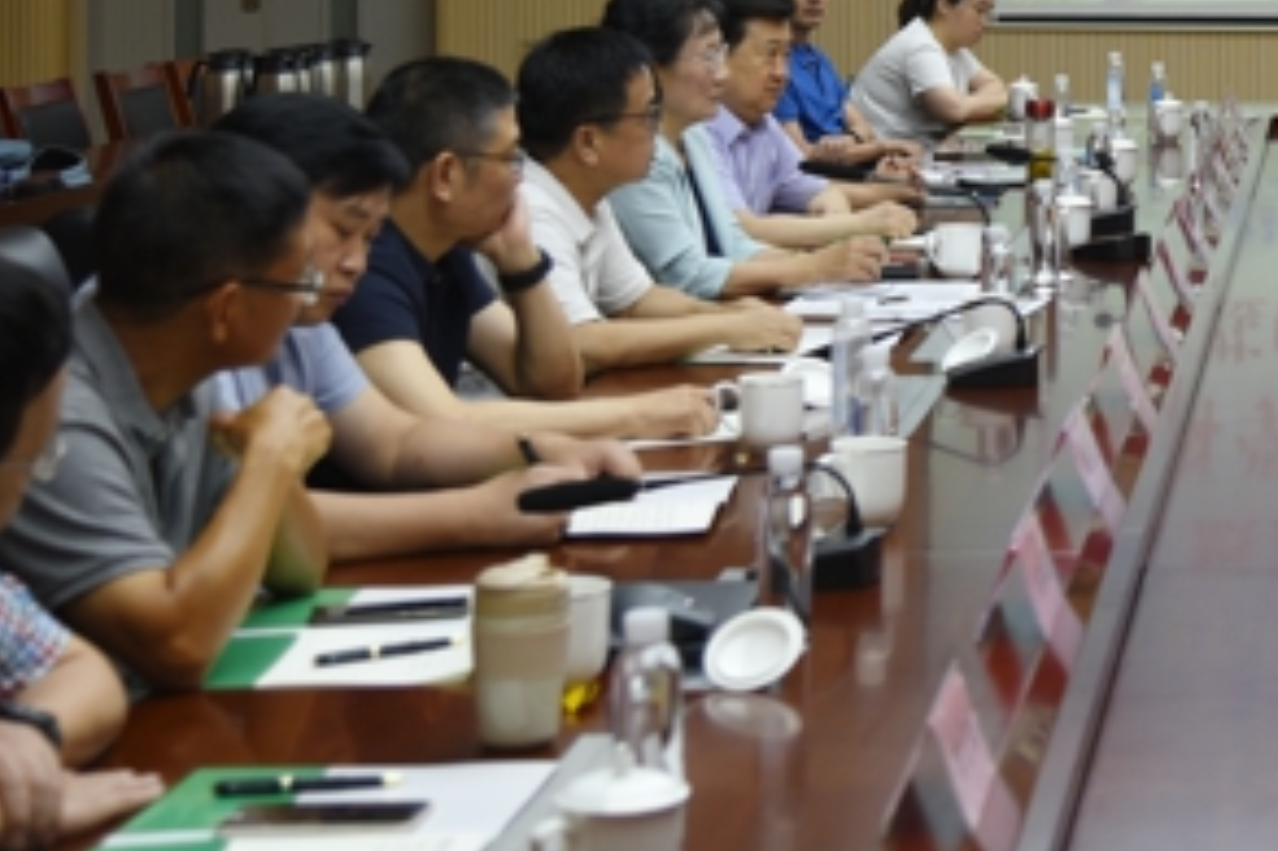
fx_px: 3619
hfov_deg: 19.2
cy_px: -129
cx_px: 1396
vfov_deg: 13.1
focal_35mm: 102
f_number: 4
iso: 250
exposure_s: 1/50
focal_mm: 44
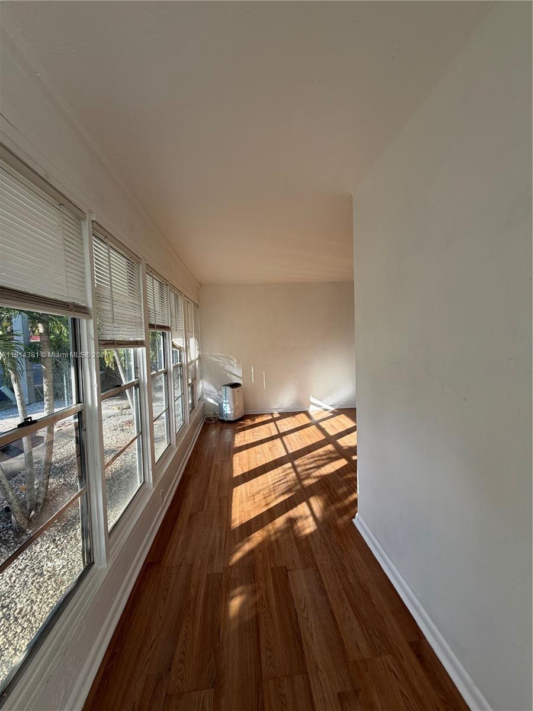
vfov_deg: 102.1
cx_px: 266
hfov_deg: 85.7
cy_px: 356
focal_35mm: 14
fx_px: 287
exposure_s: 1/187
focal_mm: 2.22
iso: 40
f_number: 2.2
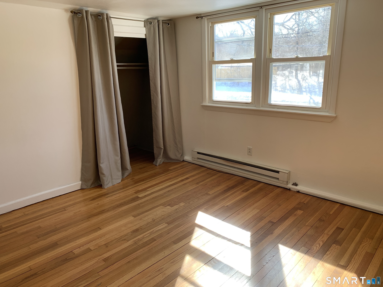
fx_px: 288
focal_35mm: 26
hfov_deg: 67.3
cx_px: 192
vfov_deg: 53.1
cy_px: 144
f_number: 1.8
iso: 32
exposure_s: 1/121
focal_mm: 4.25
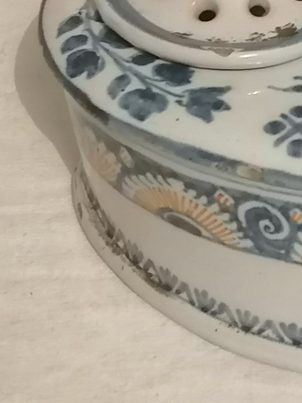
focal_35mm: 149
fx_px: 1734
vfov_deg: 13.2
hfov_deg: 9.7
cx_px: 409
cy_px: 105
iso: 320
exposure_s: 1/33.3
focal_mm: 5.4
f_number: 1.8
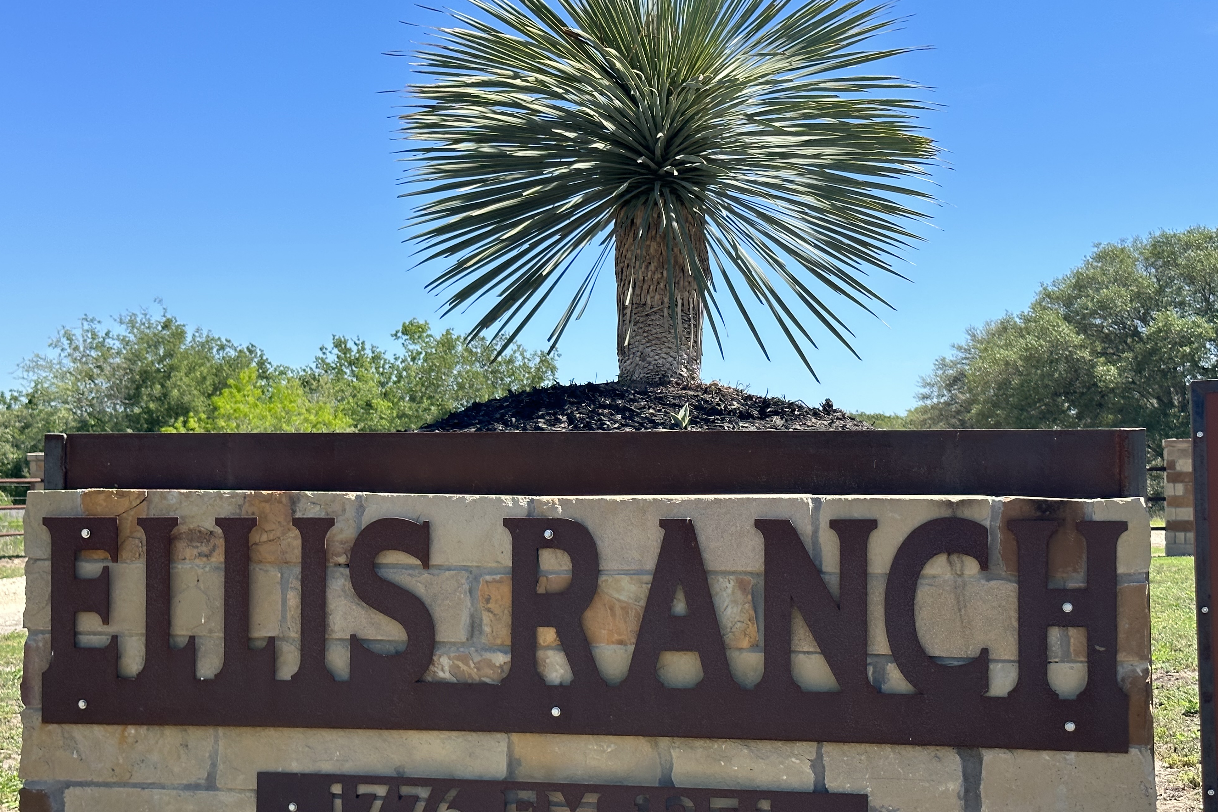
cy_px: 453
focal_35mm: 52
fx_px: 1759
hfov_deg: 38.2
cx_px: 610
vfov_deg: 26.0
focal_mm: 6.86
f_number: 1.78
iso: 64
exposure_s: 1/2890
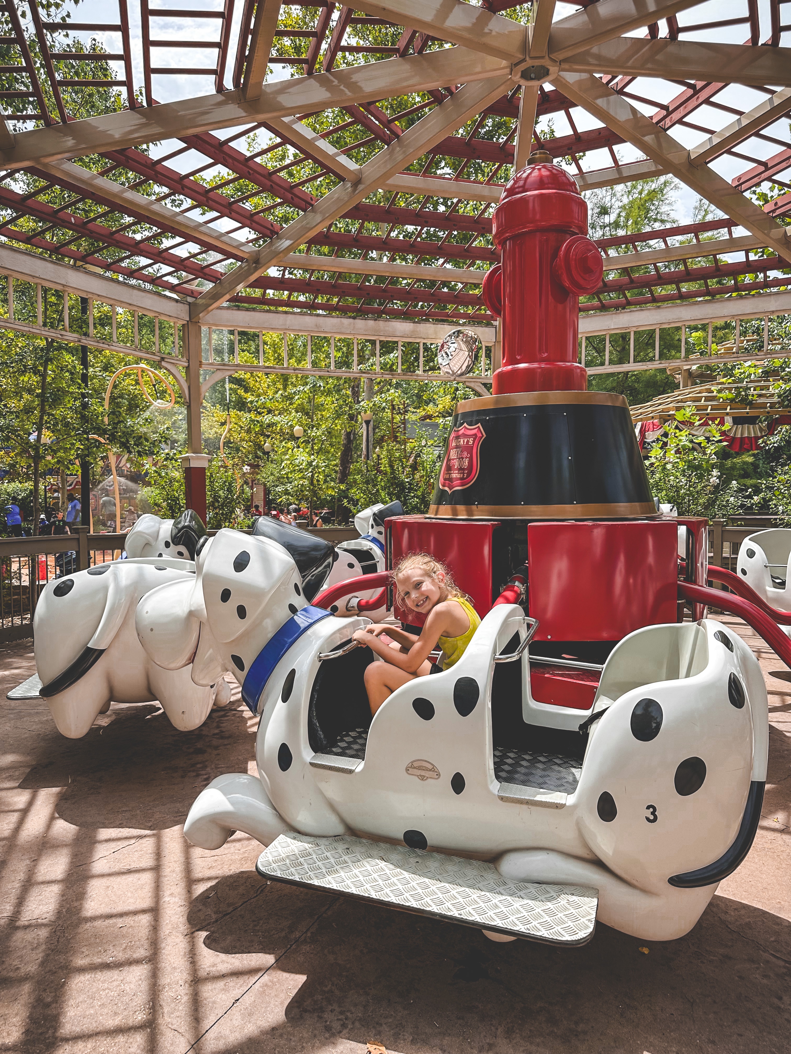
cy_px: 527
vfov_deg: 71.6
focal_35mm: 24
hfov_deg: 56.8
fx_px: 731
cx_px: 396
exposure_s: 1/2300
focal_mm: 6.86
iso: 80
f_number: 1.8
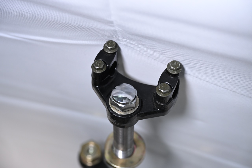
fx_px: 378
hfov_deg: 36.9
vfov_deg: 25.1
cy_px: 84
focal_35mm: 54
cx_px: 126
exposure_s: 1/200
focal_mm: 54
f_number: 4
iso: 1250
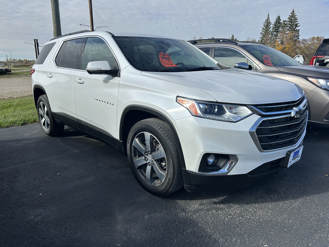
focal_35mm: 26
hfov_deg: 67.3
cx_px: 164
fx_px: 247
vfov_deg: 53.1
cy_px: 124
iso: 50
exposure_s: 1/4274
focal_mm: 5.7
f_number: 1.5
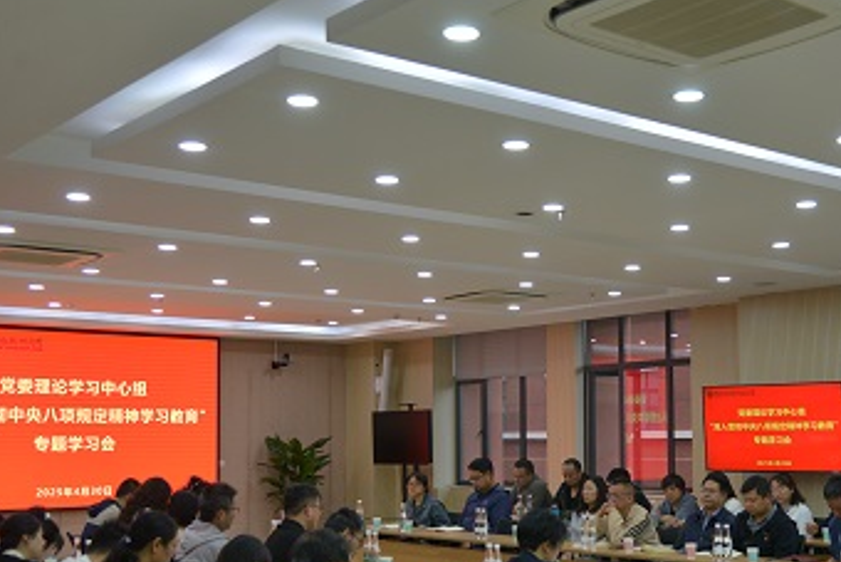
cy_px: 373
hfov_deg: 41.6
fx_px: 1098
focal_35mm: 47
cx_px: 527
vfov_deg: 28.5
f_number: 4
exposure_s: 1/160
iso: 800
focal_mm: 32
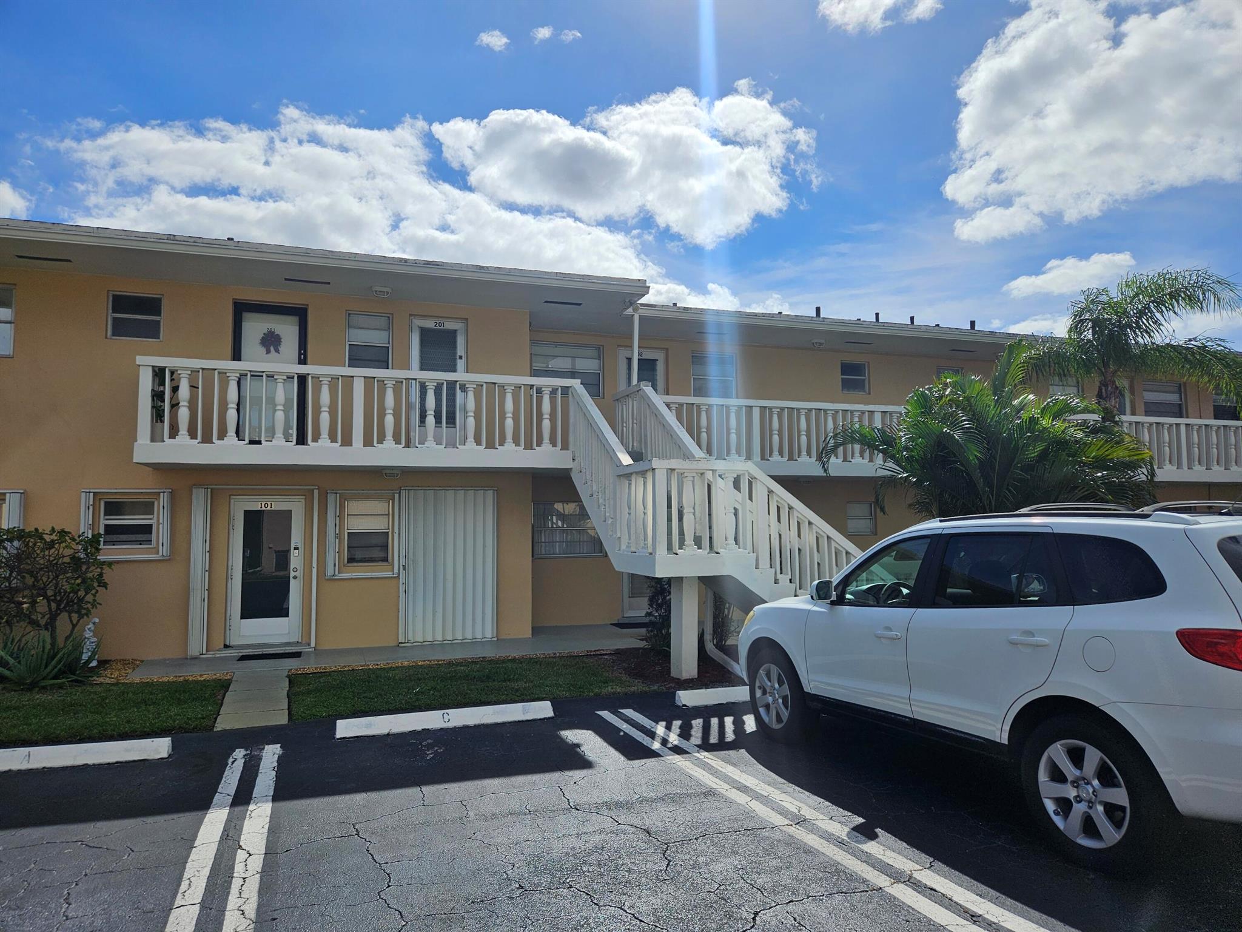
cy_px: 466
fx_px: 825
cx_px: 621
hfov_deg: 73.9
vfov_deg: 58.9
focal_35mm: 23
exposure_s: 1/5343
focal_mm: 5.4
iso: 25
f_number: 1.8
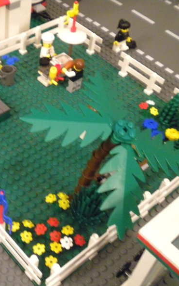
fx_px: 390
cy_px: 143
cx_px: 36
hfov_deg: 25.4
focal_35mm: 50
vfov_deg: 40.3
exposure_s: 1/7.3
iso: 800
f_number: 3.1
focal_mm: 6.3
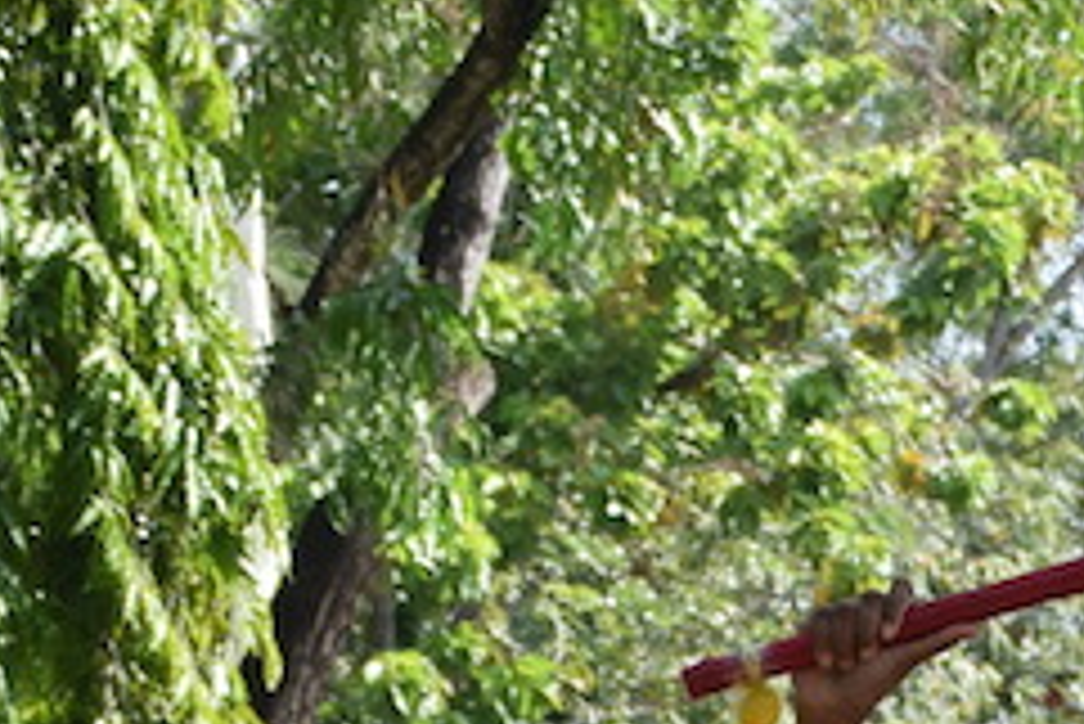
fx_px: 8556
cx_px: 1228
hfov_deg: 7.2
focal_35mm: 284
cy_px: 1385
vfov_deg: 4.8
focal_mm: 38
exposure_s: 1/250
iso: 250
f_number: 8
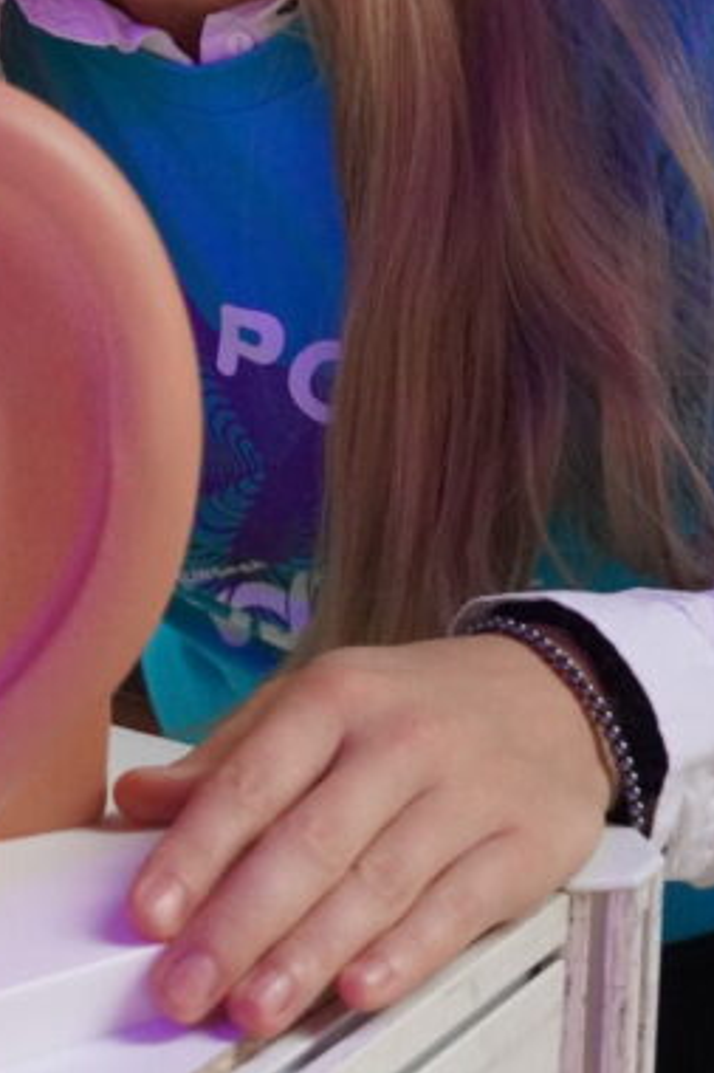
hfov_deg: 13.9
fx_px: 2888
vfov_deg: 20.7
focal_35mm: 97
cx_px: 21
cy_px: 172
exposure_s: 1/100
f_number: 4
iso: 6400
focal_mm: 24
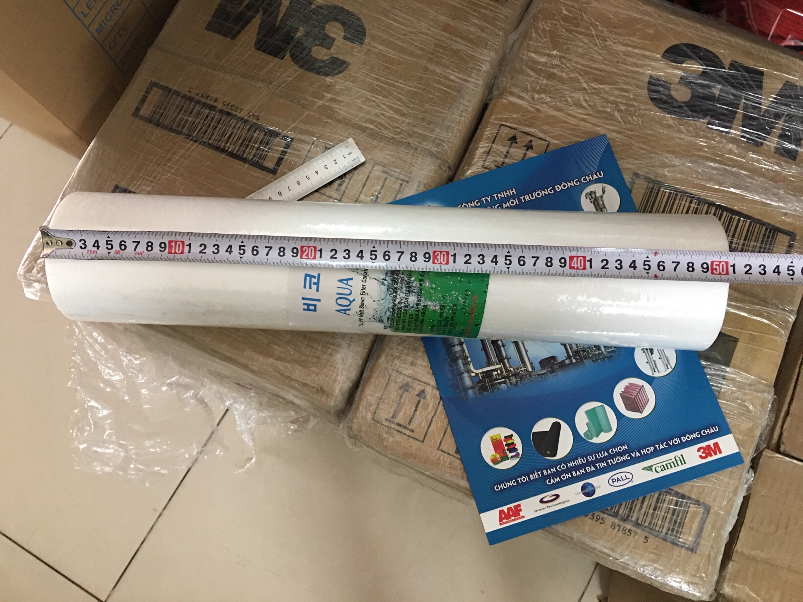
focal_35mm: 29
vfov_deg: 48.2
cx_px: 402
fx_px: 673
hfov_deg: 61.7
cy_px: 301
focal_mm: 4.15
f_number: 2.2
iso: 100
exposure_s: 1/8
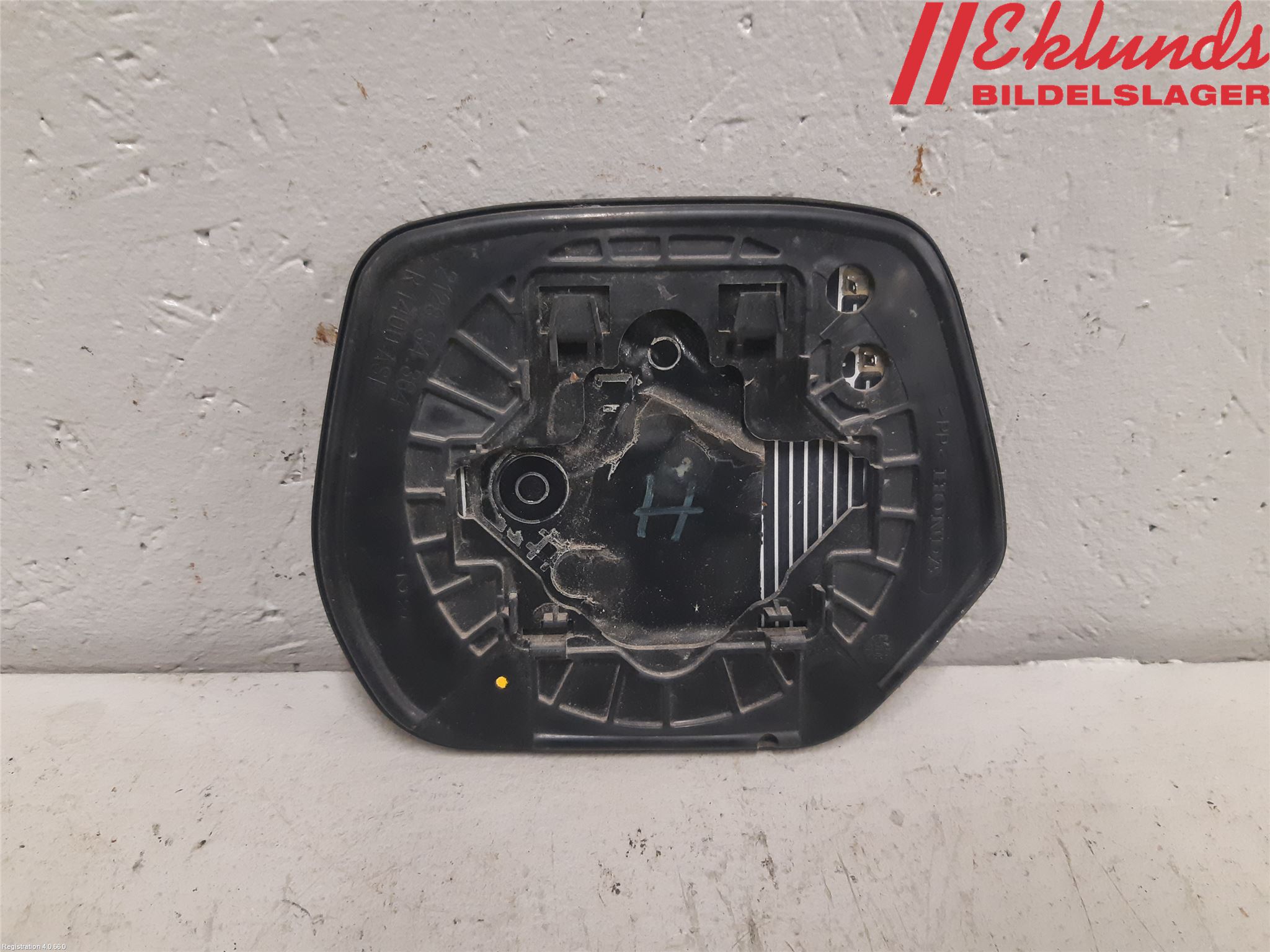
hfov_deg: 67.3
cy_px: 476
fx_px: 954
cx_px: 635
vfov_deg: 53.1
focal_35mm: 26
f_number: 1.7
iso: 250
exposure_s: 1/50
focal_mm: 3.93
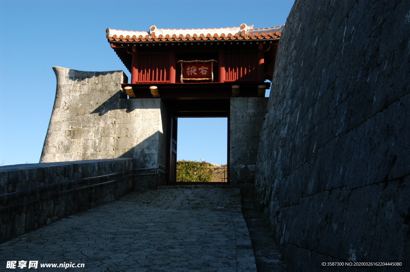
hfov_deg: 53.2
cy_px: 136
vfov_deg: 36.8
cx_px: 205
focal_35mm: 36
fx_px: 410
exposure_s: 1/250
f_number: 8
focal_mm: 24
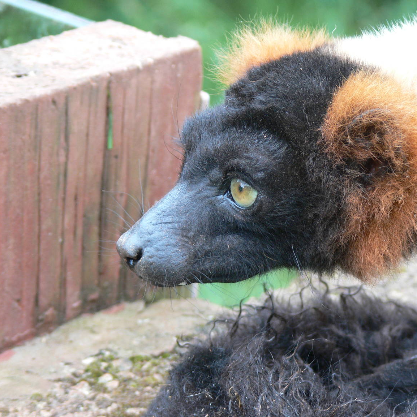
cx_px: 245
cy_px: 203
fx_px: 2889
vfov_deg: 8.3
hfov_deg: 8.3
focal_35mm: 212
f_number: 3.6
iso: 100
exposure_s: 1/30
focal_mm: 36.5
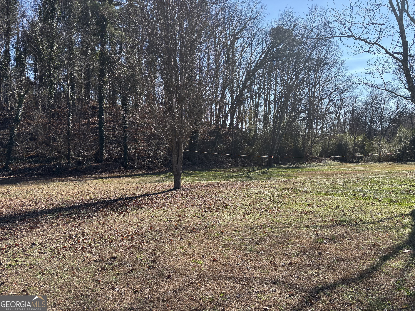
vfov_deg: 53.1
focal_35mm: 26
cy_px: 156
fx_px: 312
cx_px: 208
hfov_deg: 67.3
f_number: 1.6
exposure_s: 1/1616
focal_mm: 5.96
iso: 50
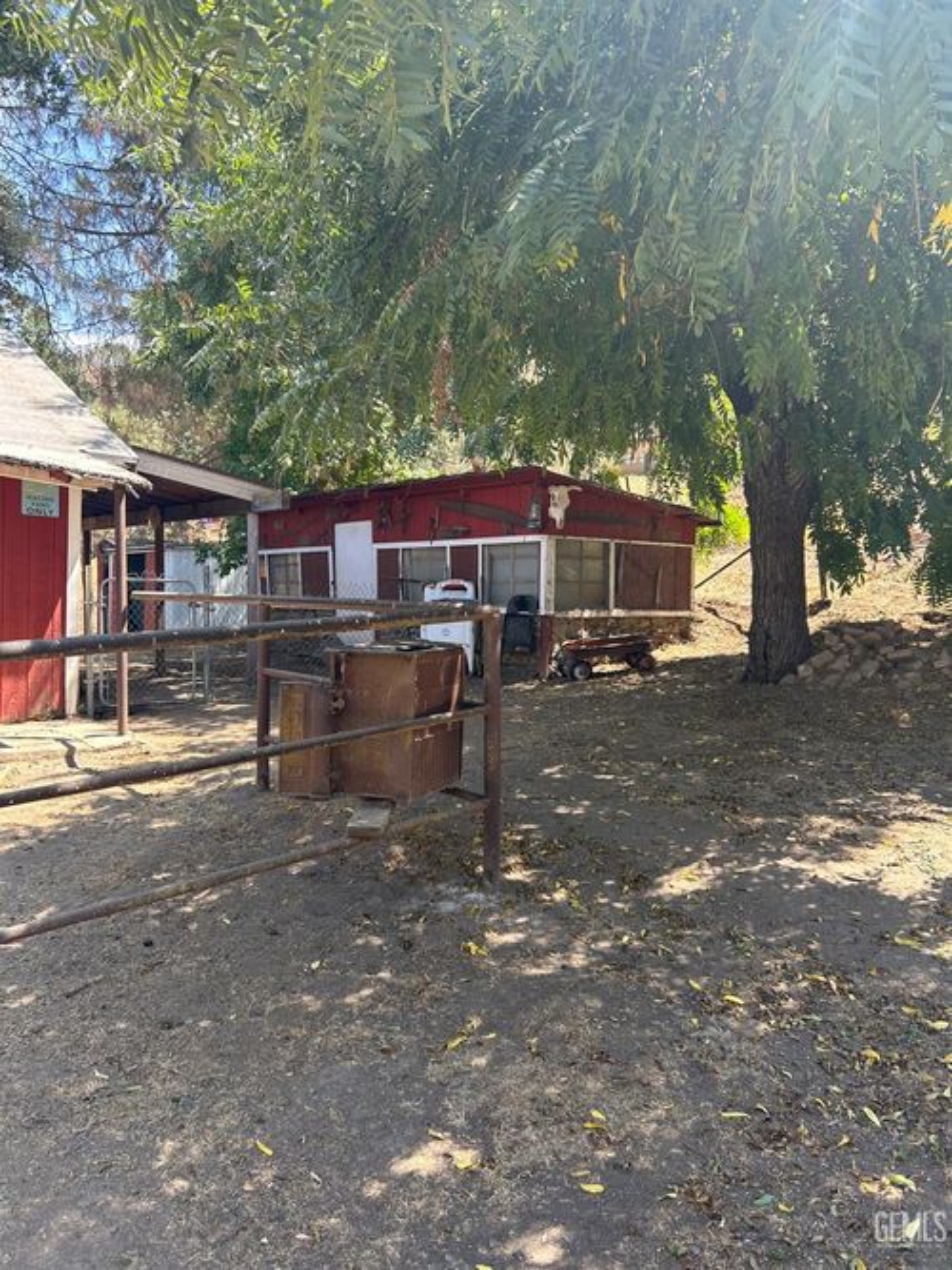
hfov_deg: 53.0
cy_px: 635
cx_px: 476
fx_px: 954
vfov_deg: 67.3
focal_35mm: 26
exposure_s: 1/452
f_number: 1.5
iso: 50
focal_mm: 5.7
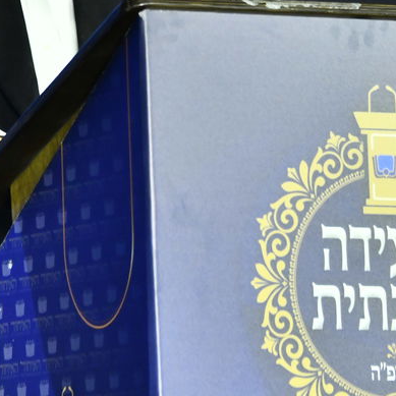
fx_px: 4944
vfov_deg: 4.6
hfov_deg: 4.6
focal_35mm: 382
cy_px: -41
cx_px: 67
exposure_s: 1/200
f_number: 5.6
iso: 1250
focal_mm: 125
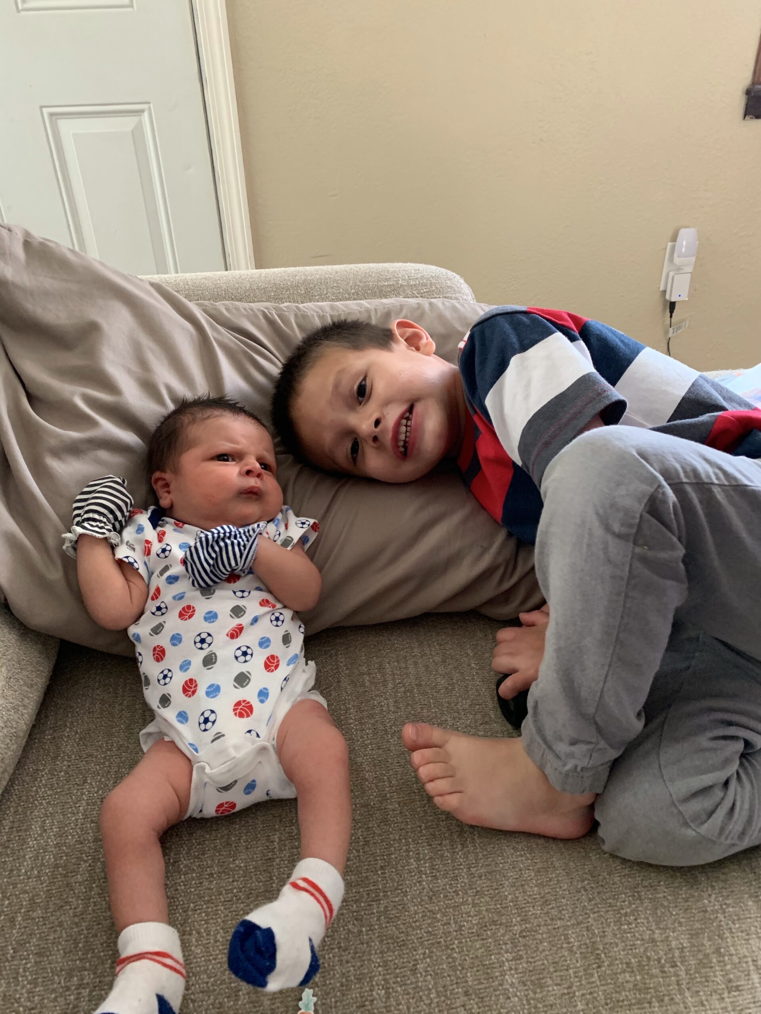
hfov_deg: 53.1
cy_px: 507
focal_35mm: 26
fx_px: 762
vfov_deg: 67.3
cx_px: 380
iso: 400
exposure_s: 1/40
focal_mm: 4.25
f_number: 1.8
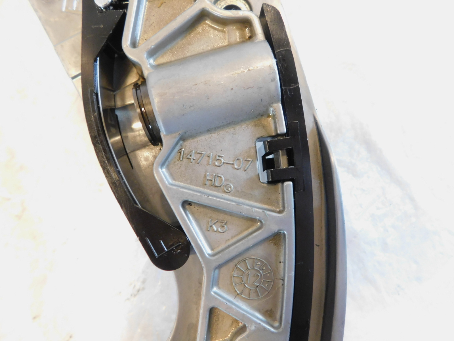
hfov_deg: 73.9
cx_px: 227
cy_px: 170
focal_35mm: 23
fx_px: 302
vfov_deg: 58.9
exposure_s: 1/30
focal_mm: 4
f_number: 3
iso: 320
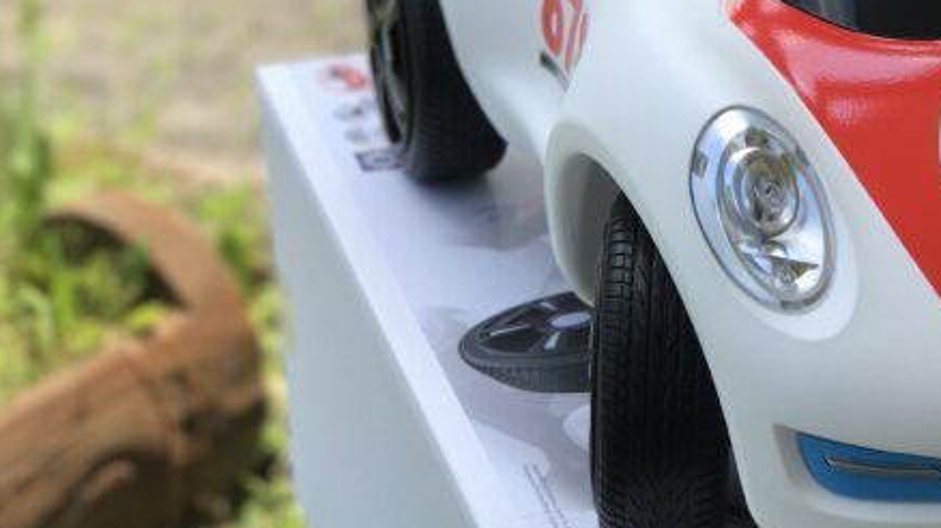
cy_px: 28
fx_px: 2719
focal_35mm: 109
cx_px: 784
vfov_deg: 11.0
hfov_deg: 19.4
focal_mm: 6.6
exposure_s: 1/343
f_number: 2.8
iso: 20
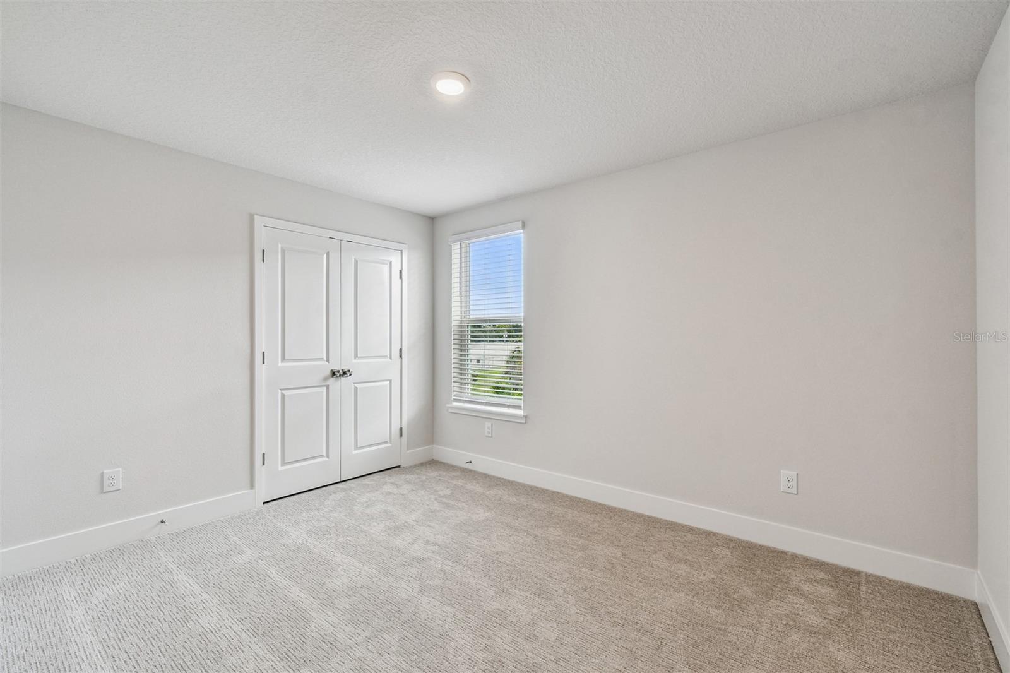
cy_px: 336
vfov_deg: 77.3
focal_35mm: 15
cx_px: 505
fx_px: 421
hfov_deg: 100.4
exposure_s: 1/6
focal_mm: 10
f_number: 7.1
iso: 100
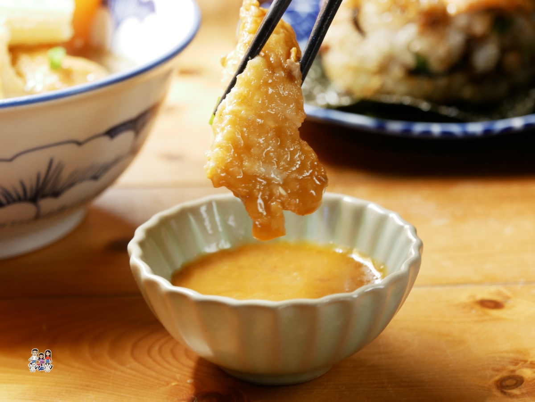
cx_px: 268
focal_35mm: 110
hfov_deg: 17.9
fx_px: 1701
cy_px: 201
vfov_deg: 13.5
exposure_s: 1/10
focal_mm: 55
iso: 400
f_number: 5.1
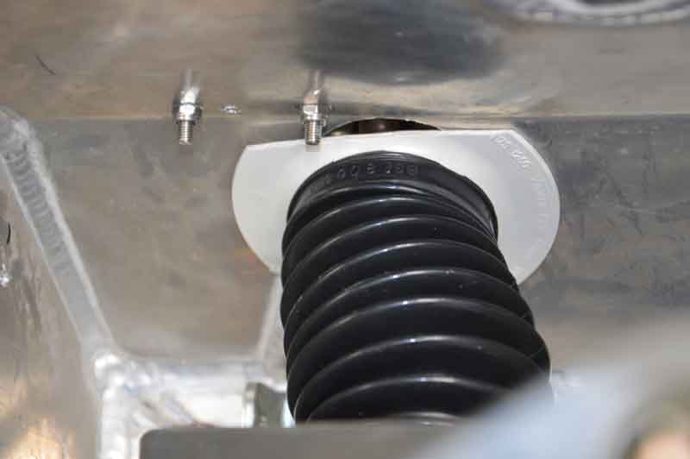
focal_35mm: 105
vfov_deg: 13.0
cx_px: 345
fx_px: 2011
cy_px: 230
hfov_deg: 19.5
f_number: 5.3
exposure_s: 1/60
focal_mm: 70
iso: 900
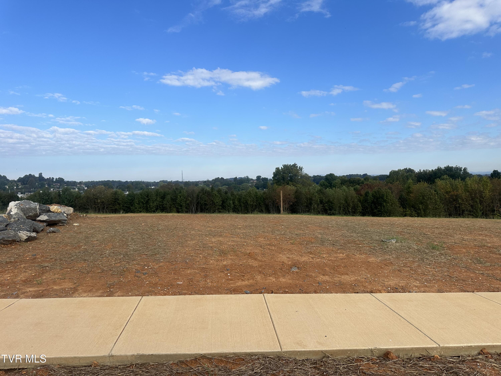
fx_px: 347
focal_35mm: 24
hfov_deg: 71.6
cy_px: 188
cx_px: 250
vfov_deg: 56.8
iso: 80
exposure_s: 1/4184
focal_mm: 6.86
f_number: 1.78
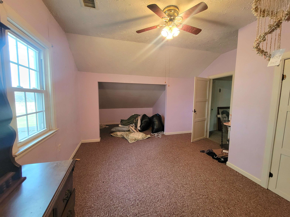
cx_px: 145
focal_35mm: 13
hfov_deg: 106.2
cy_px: 108
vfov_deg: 89.9
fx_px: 109
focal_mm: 2.2
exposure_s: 1/60.2
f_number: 2.2
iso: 320
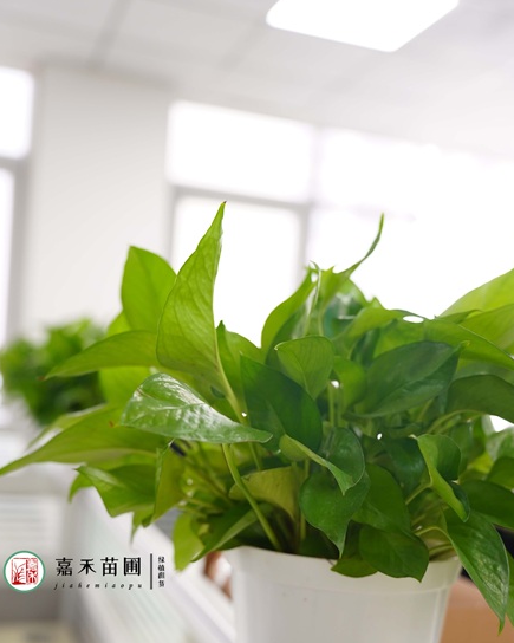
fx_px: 875
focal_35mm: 46
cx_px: 259
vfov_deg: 39.9
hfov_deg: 32.7
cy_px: 418
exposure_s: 1/60
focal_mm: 37
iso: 640
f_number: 2.8
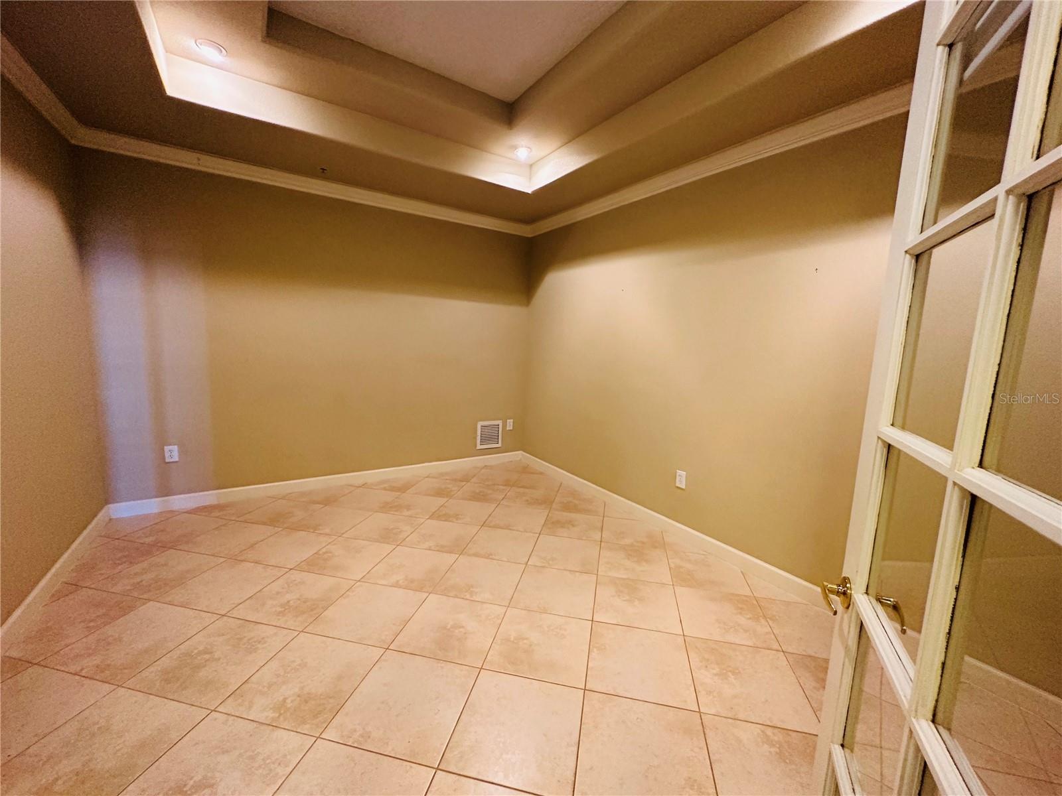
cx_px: 531
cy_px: 398
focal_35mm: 14
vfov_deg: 85.7
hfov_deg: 102.1
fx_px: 430
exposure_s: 1/60
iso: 400
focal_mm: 2.22
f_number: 2.2
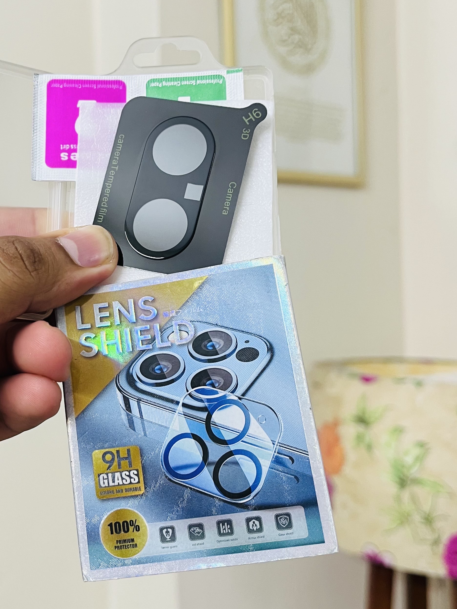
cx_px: 111
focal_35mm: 42
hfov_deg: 33.6
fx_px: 739
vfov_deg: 44.8
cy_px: 322
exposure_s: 1/50
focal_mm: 5.1
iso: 80
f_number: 1.6
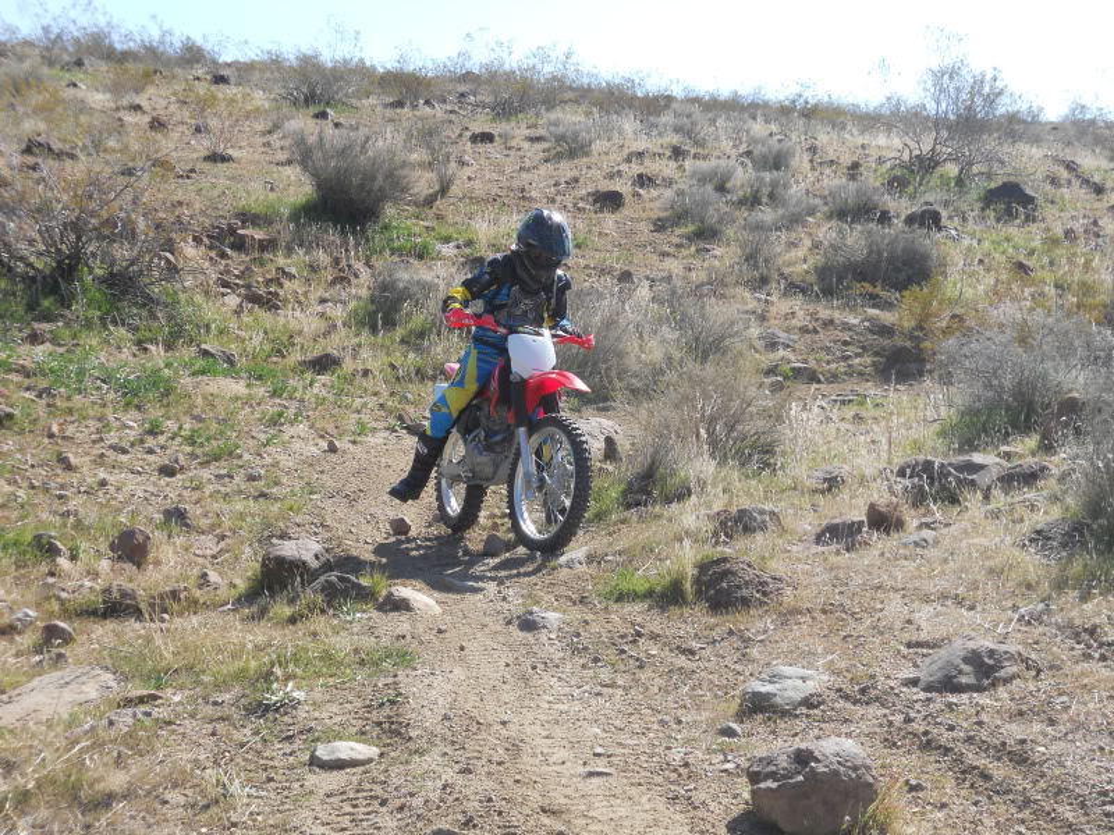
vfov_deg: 27.0
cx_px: 557
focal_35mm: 54
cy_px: 418
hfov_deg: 35.5
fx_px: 1738
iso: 80
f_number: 4.8
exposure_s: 1/320
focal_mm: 9.8
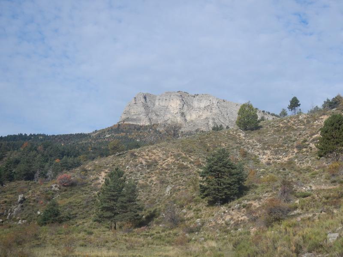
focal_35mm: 43
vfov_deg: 33.6
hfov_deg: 43.9
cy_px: 128
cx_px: 172
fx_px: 426
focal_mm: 7.7
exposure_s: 1/1000
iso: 125
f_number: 4
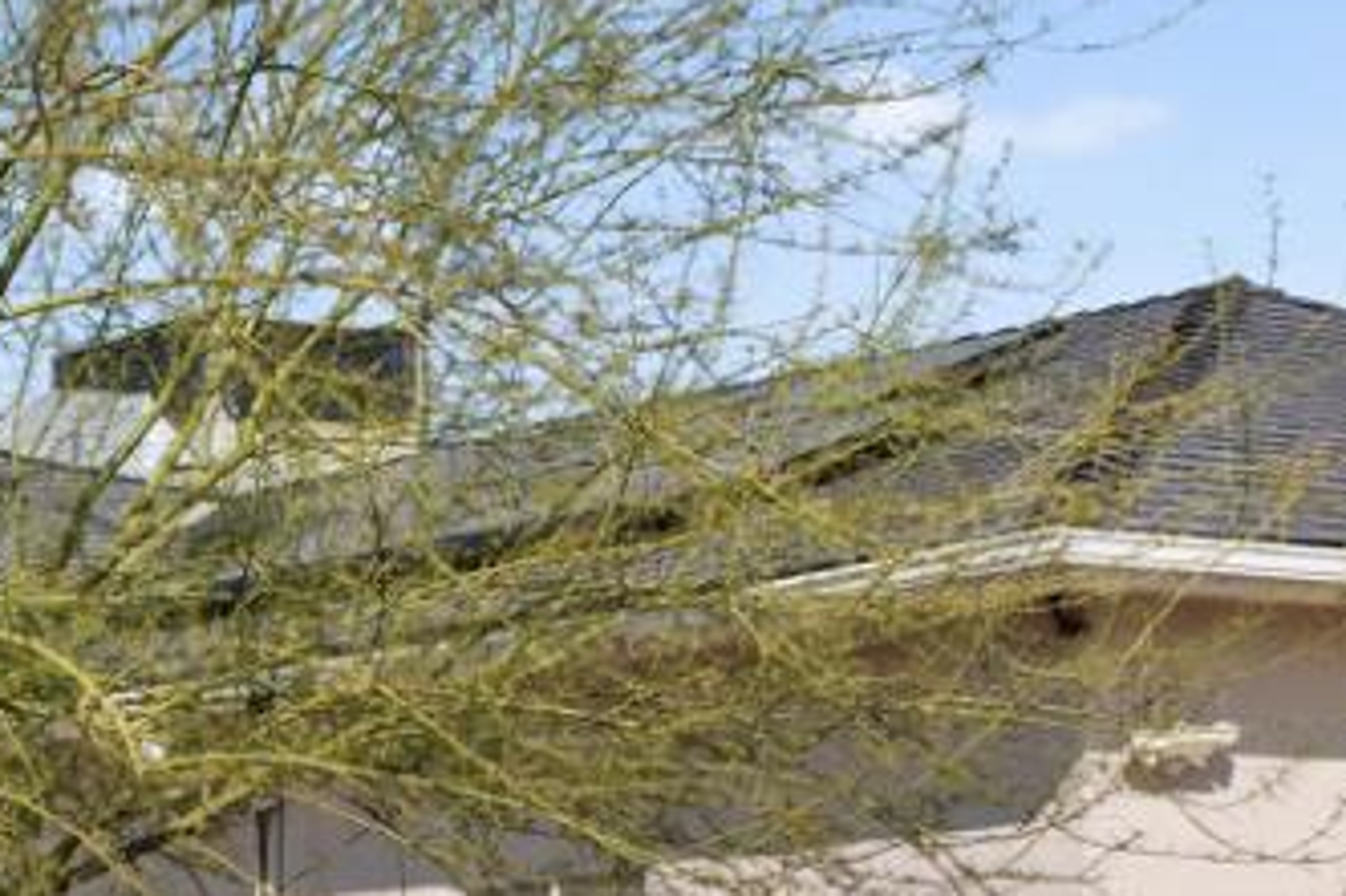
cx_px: -255
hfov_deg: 13.3
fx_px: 5619
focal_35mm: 150
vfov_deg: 9.0
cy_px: 1212
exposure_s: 1/500
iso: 125
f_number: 6.3
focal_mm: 22.2
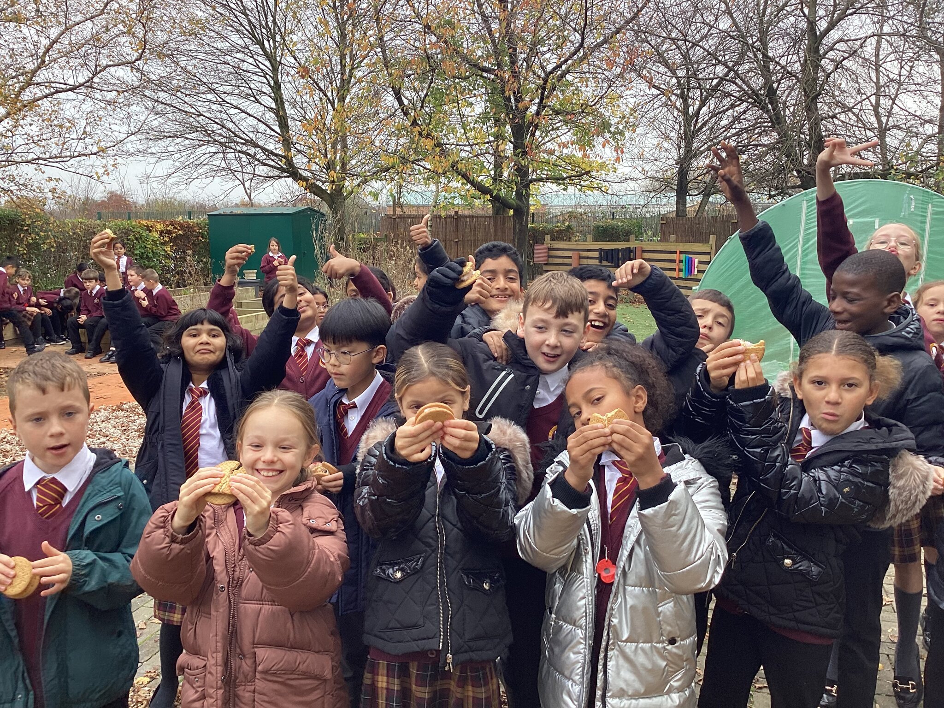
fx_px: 845
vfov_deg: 45.4
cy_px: 354
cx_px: 472
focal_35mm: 31
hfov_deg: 58.4
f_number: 2.4
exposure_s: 1/100
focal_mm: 3.3
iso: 32
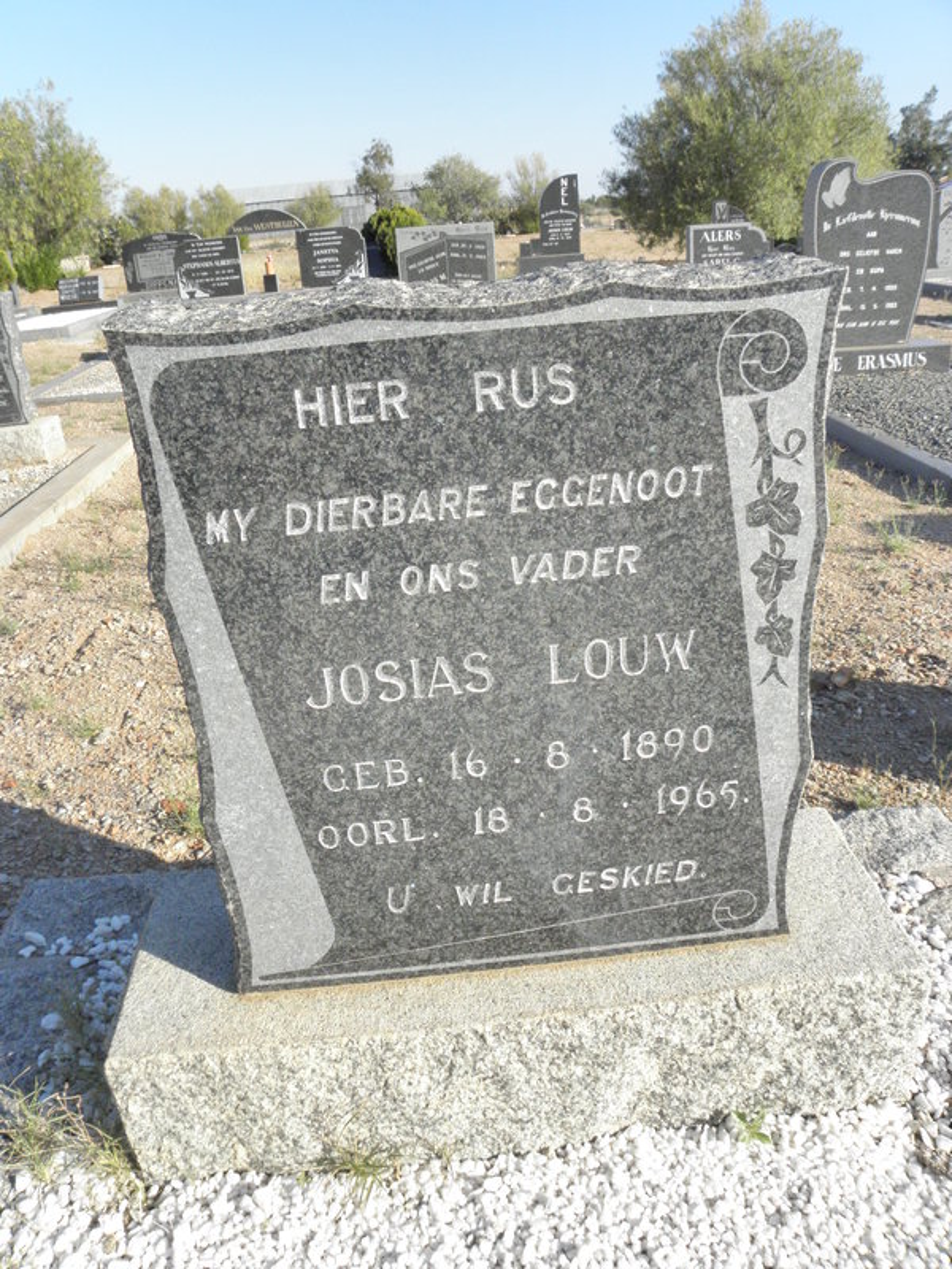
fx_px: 953
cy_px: 634
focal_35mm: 26
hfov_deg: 53.1
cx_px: 476
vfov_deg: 67.3
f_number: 6.3
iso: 200
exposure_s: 1/400
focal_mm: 4.6
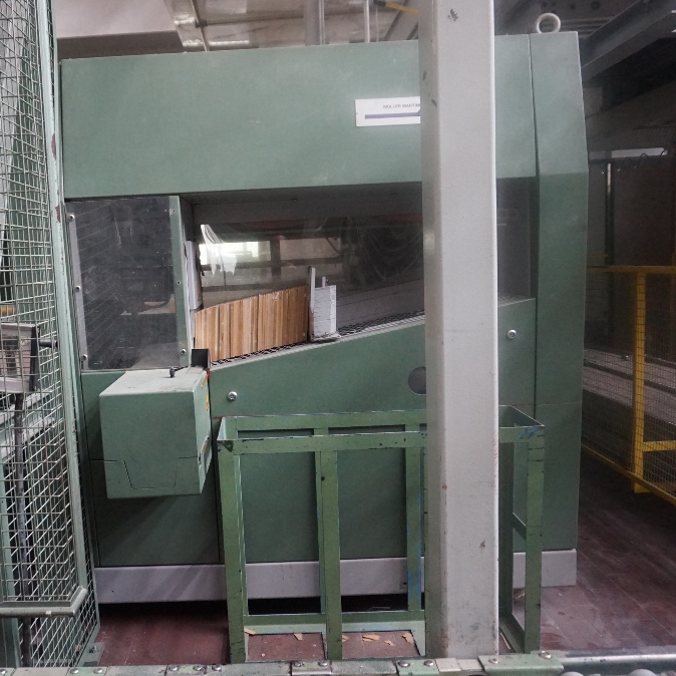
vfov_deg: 52.5
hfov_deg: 51.8
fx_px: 685
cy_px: 342
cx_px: 244
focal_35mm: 31
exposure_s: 1/80
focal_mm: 16
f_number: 3.5
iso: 3200
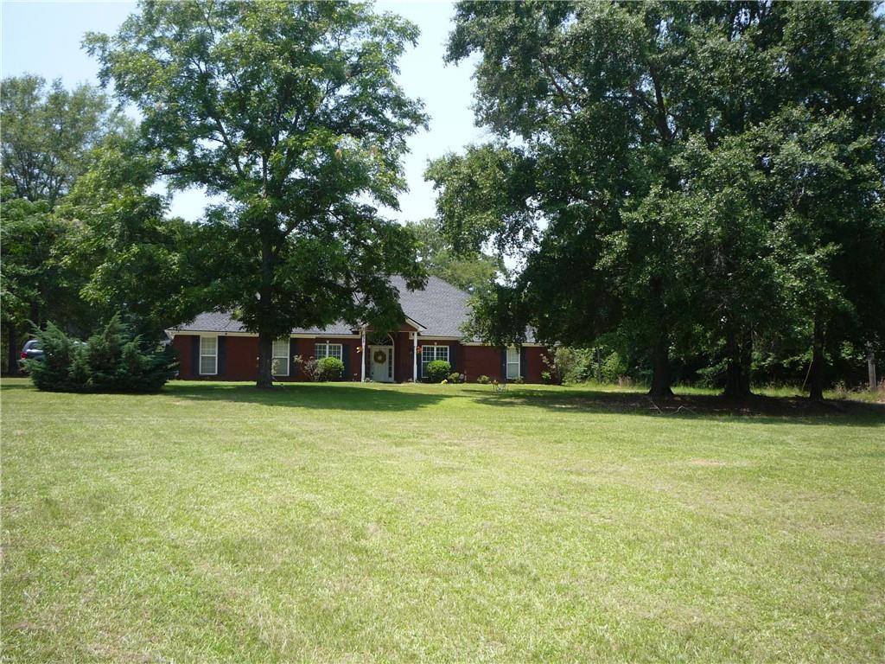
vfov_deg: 44.2
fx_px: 818
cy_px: 332
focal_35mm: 32
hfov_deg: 56.8
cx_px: 442
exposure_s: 1/320
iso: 100
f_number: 4
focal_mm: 5.2
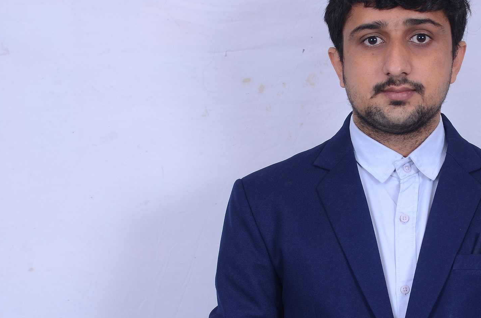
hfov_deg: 18.7
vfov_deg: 12.6
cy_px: 168
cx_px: 400
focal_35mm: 108
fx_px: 1440
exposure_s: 1/160
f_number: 8
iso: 250
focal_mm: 42
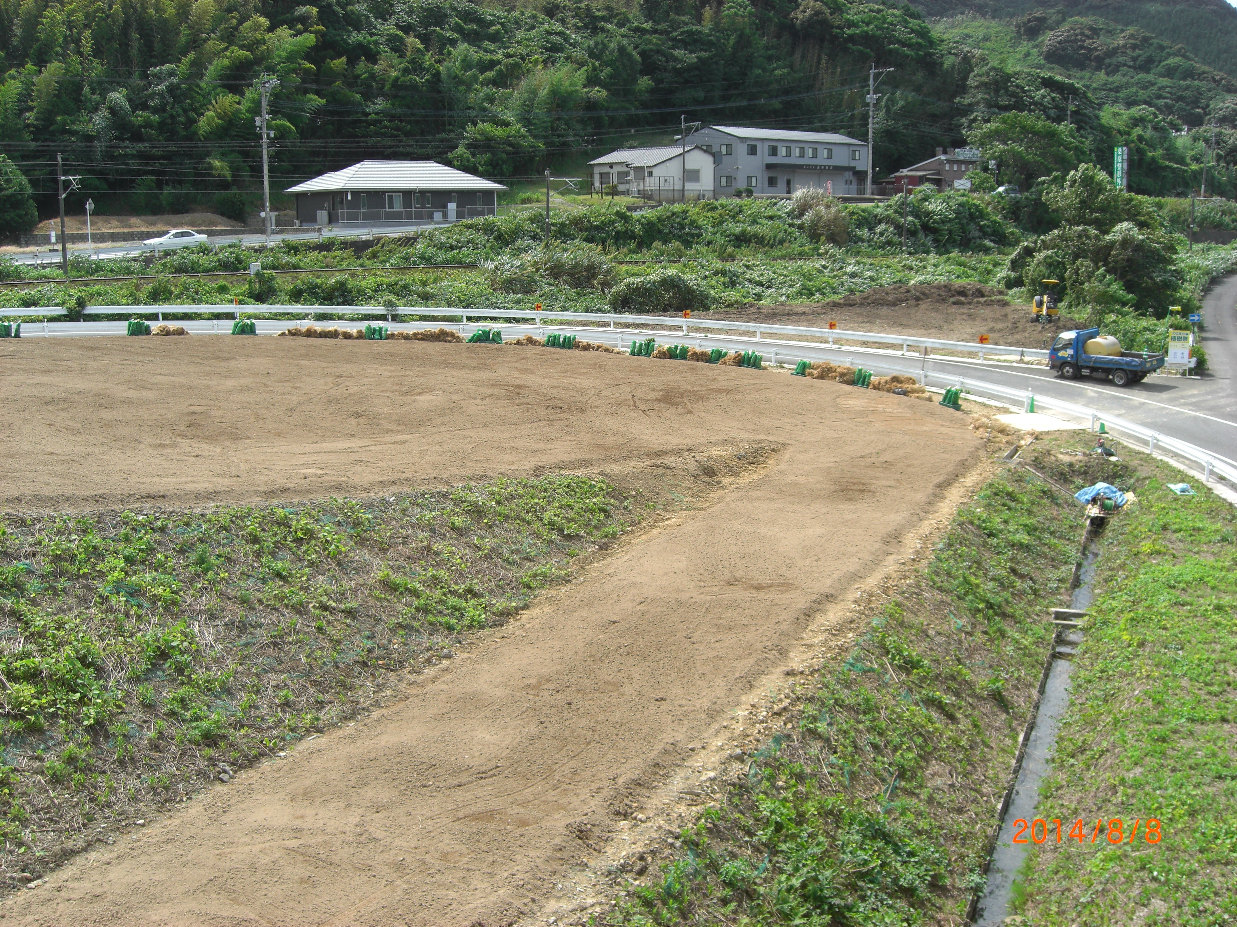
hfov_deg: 49.0
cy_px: 464
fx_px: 1358
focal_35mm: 38
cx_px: 618
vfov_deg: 37.7
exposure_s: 1/400
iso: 80
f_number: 4
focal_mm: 7.9
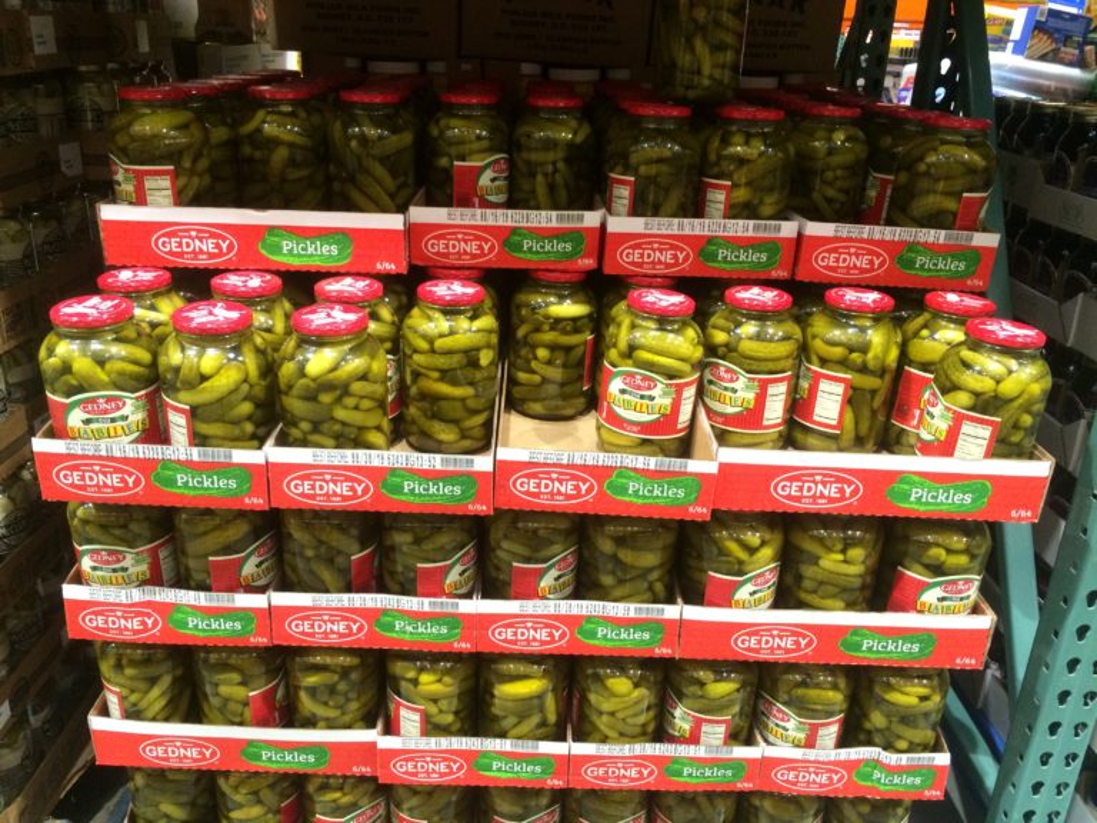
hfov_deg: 61.7
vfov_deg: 48.2
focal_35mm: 29
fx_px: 919
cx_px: 548
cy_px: 412
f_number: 2.2
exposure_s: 1/33
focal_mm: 4.15
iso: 250
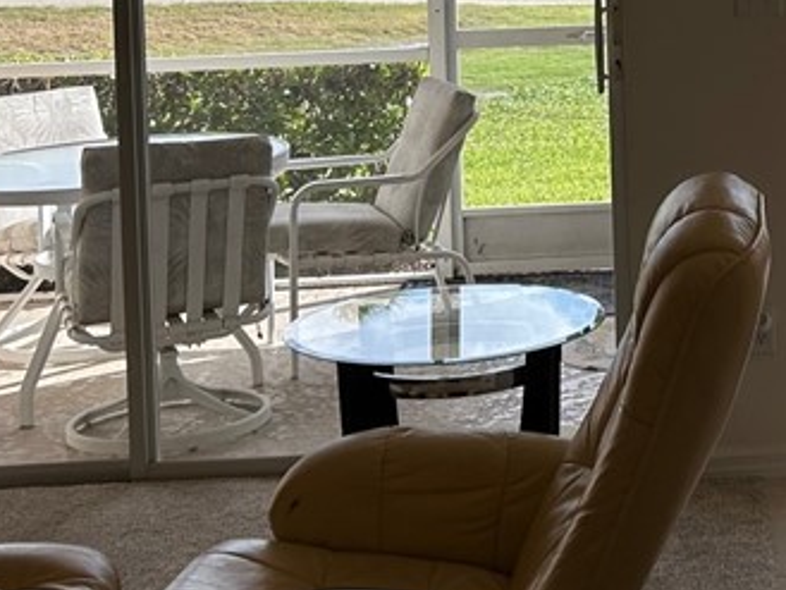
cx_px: 772
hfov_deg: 23.2
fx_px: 1840
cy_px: -117
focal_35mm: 81
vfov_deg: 17.4
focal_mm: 5.7
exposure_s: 1/808
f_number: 1.5
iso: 50
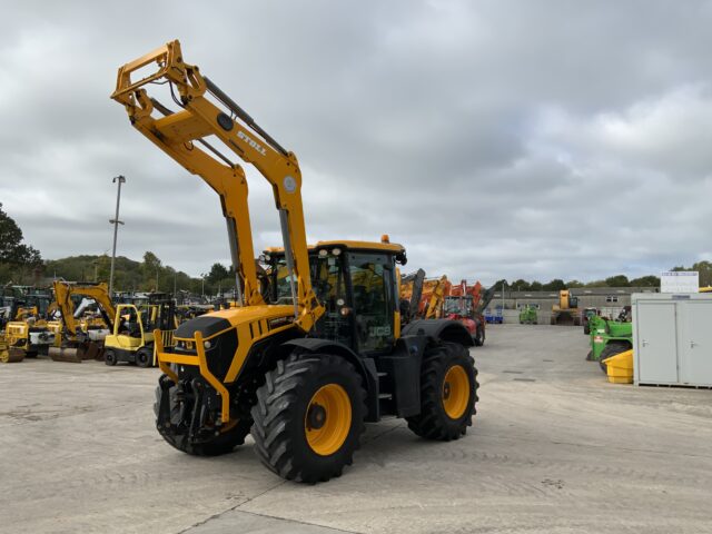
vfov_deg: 48.2
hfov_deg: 61.7
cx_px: 356
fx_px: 596
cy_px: 267
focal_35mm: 29
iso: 16
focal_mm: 3
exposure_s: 1/2058
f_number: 1.8
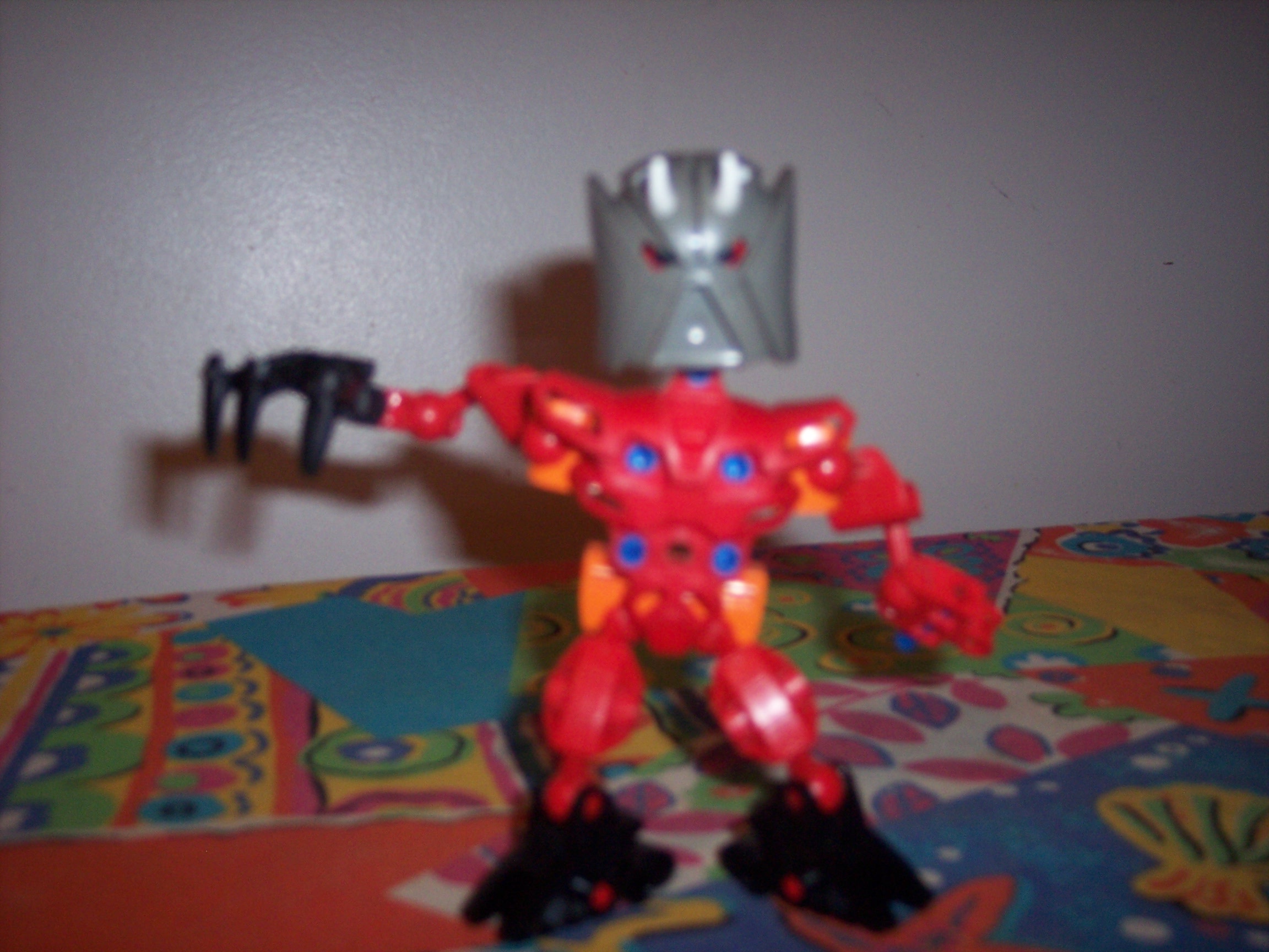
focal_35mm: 39
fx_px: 1430
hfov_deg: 47.9
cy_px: 476
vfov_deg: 36.8
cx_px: 634
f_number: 2.8
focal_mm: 8
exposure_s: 1/60
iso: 140
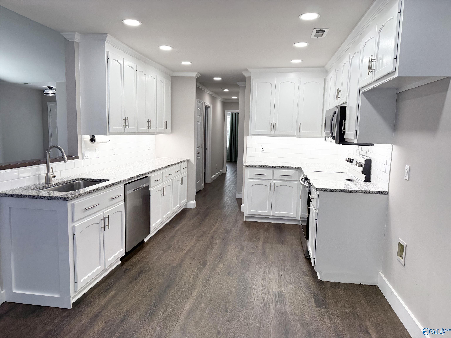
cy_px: 169
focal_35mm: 24
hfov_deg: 71.6
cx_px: 226
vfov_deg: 56.8
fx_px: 313
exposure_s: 1/144
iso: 64
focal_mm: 6.76
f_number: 1.78
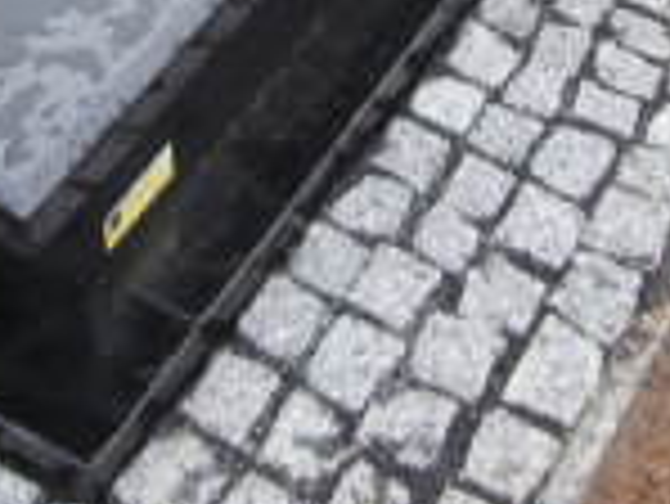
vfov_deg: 12.5
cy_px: -544
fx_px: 1995
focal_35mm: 103
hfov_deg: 19.0
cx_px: 220
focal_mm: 4.2
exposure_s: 1/125
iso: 100
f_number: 3
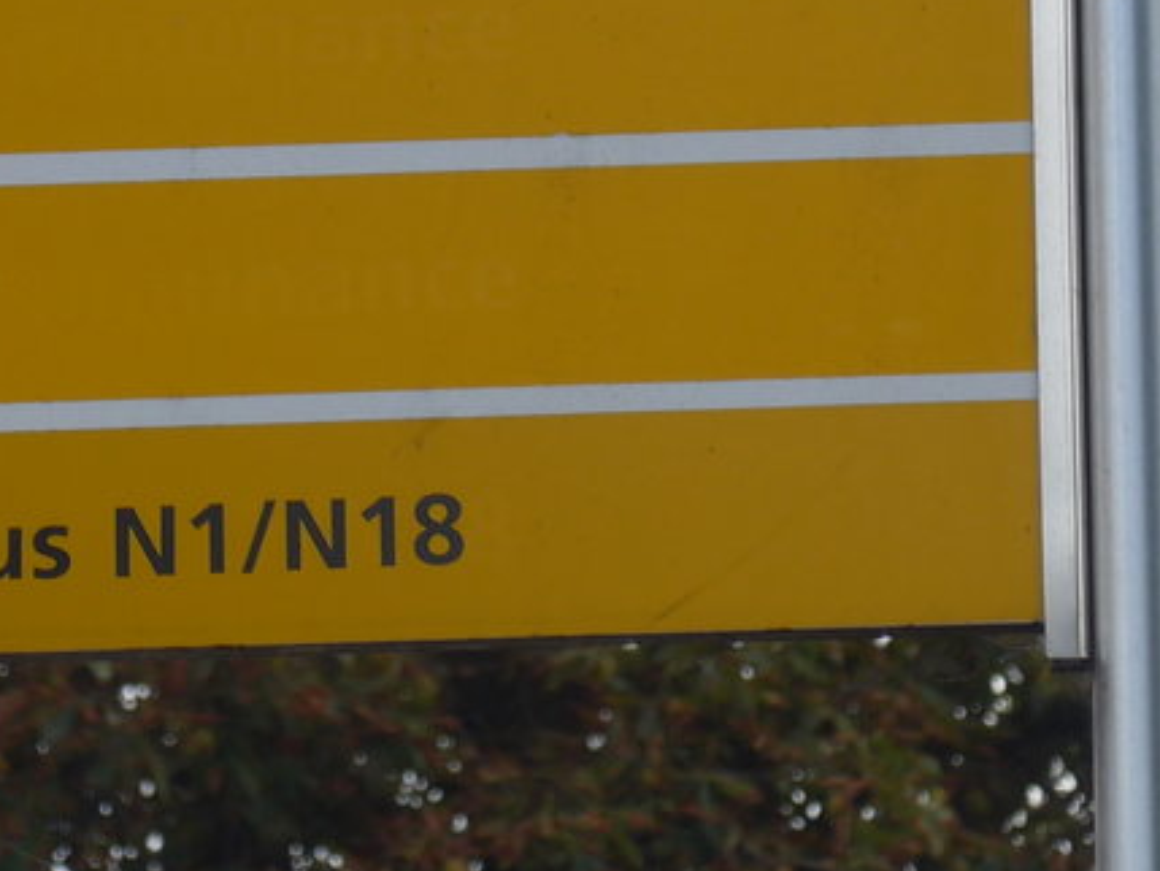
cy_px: -92
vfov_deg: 3.6
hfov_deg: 4.7
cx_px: 208
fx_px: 13978
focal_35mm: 417
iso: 80
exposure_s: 1/250
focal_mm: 28.9
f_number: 5.5
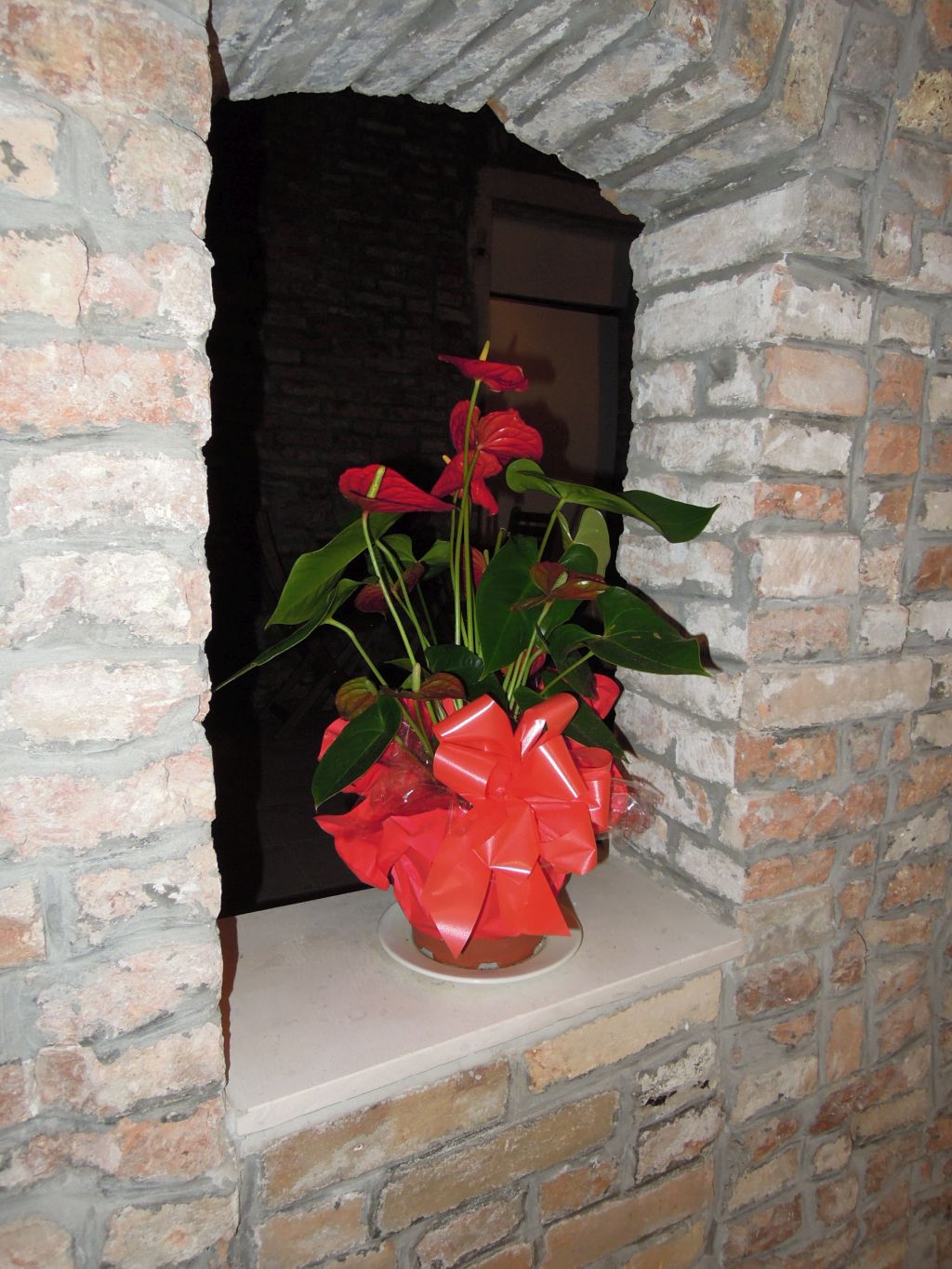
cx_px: 476
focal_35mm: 24
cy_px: 634
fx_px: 880
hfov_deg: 56.8
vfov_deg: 71.6
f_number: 2.5
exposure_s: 1/30
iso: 200
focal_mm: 4.3
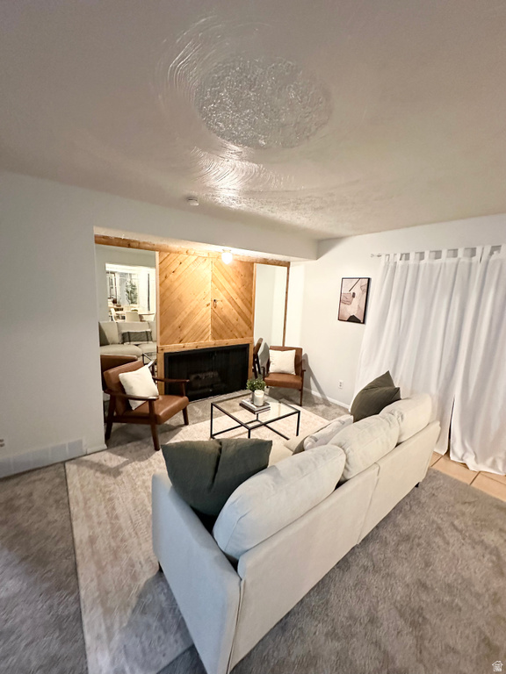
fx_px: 273
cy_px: 337
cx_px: 253
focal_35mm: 14
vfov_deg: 102.1
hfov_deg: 85.7
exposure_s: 1/60
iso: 800
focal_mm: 2.22
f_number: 2.2
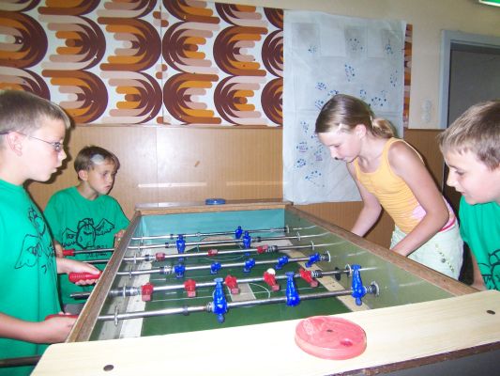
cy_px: 188
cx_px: 250
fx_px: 332
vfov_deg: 58.9
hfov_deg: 73.9
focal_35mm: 23
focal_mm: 3.8
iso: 200
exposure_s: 1/30
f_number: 2.8
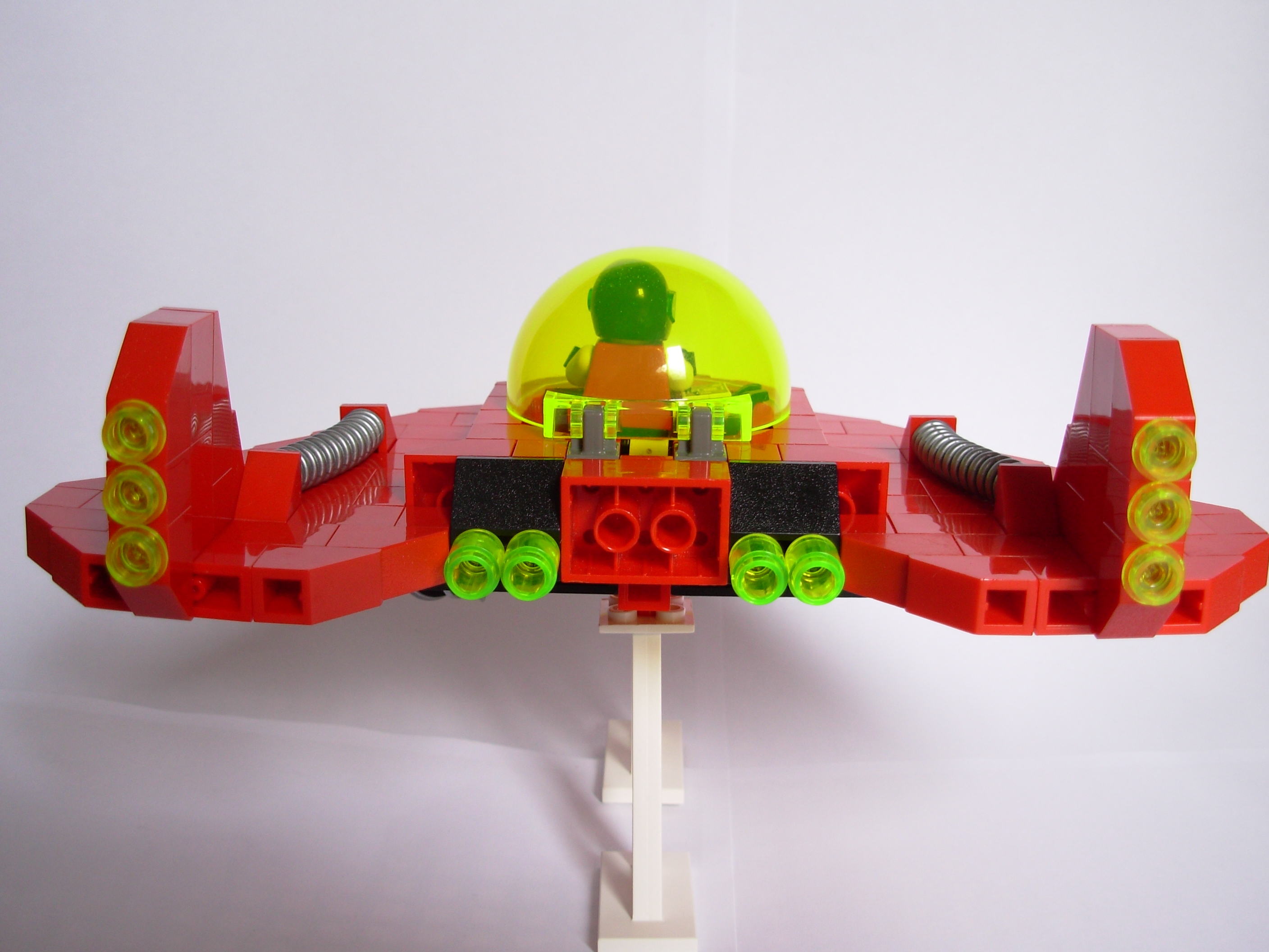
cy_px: 476
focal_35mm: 38
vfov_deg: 37.7
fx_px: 1393
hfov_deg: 49.0
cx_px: 634
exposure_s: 1/26.9
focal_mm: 6.3
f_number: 2.9
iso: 50
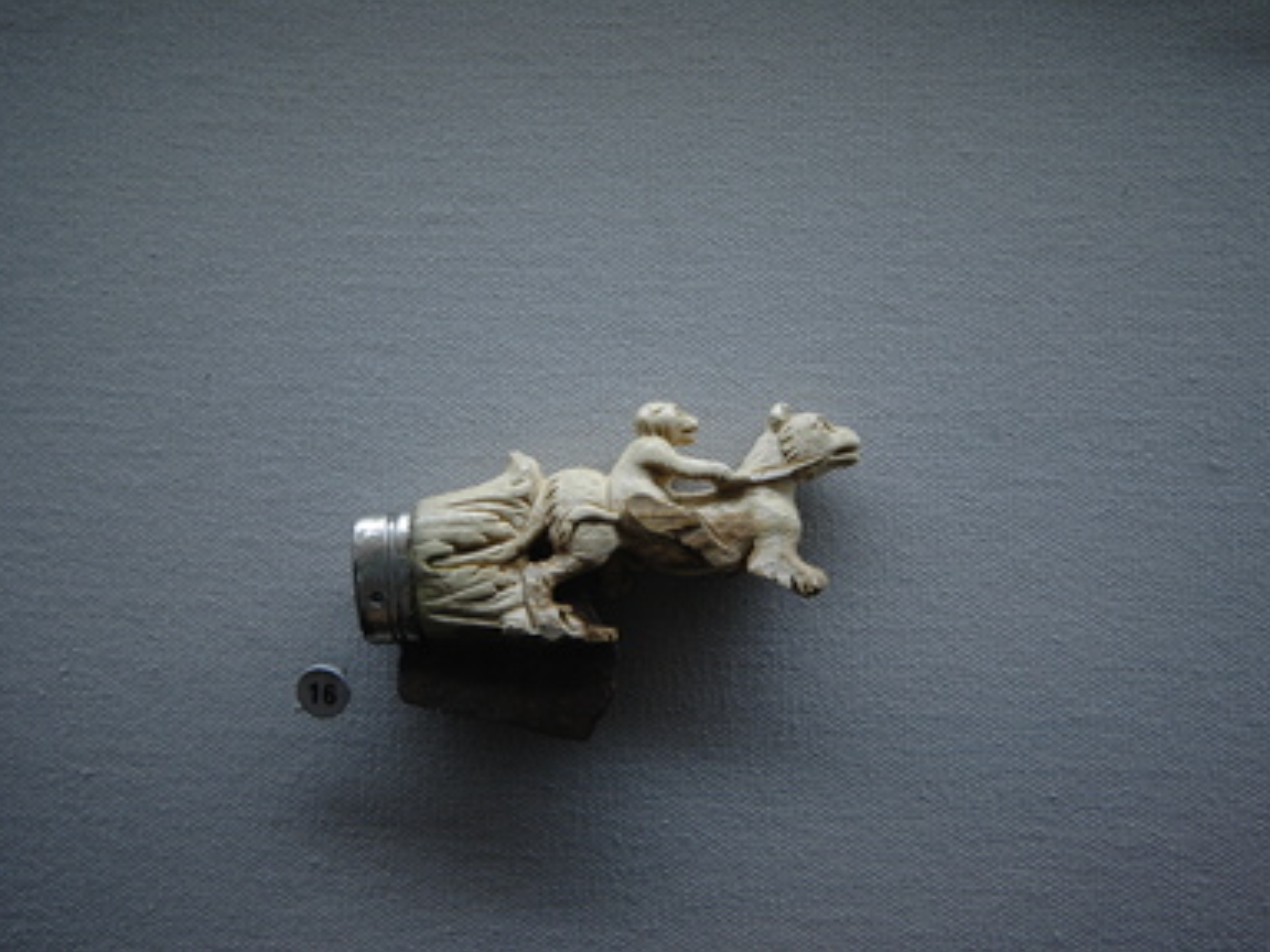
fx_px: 1211
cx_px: 632
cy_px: 476
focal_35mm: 33
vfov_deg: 42.9
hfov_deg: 55.4
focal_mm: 20
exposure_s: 1/30
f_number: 5.6
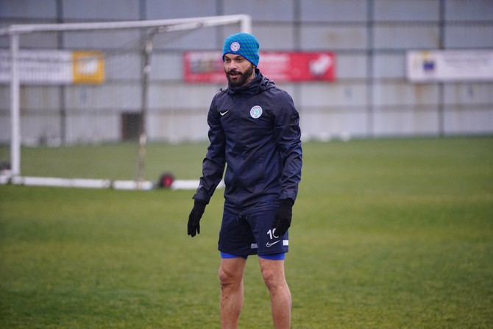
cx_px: 246
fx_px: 2739
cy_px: 164
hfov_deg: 10.3
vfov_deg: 6.9
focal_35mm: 200
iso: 3200
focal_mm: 200
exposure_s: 1/1250
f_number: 2.8
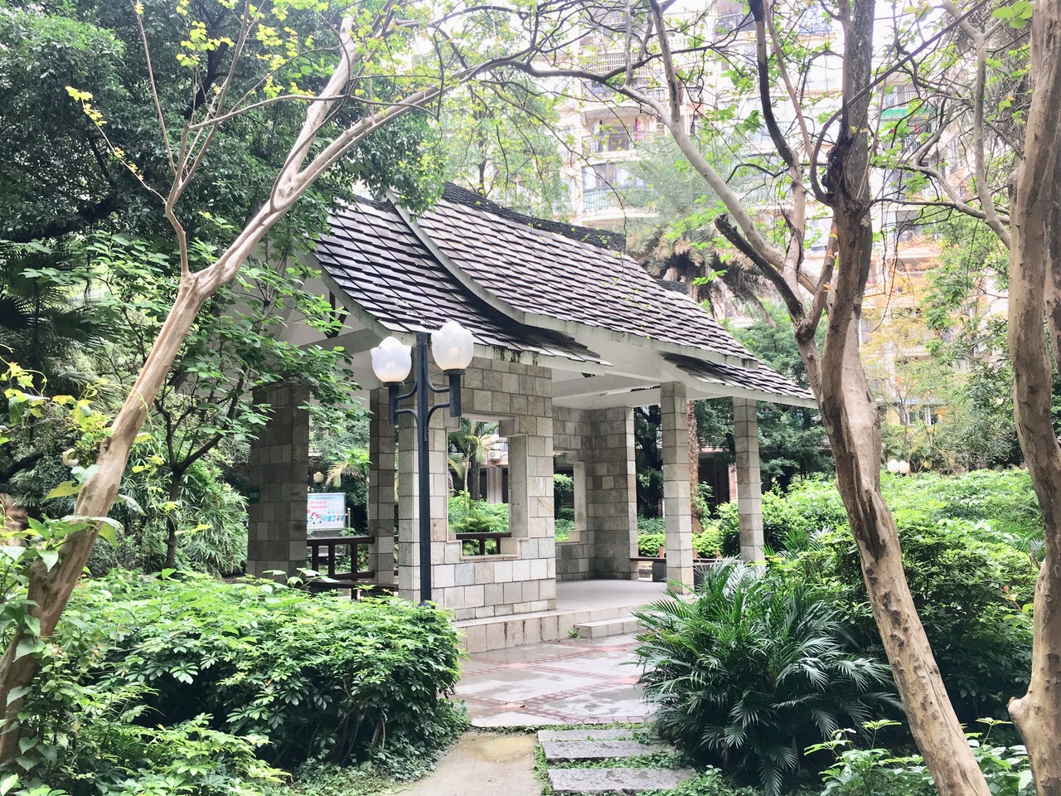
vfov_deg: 48.2
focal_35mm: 29
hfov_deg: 61.7
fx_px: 889
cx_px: 530
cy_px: 398
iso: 32
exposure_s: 1/100
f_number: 2.2
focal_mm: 4.15
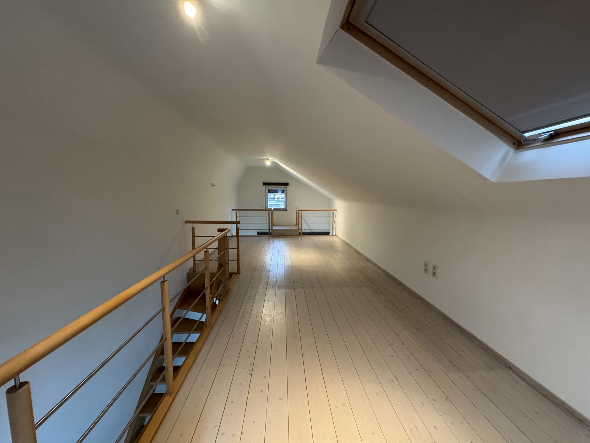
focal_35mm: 14
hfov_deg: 102.1
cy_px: 222
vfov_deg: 85.7
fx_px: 239
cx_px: 295
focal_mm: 2.22
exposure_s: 1/50
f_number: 2.2
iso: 400
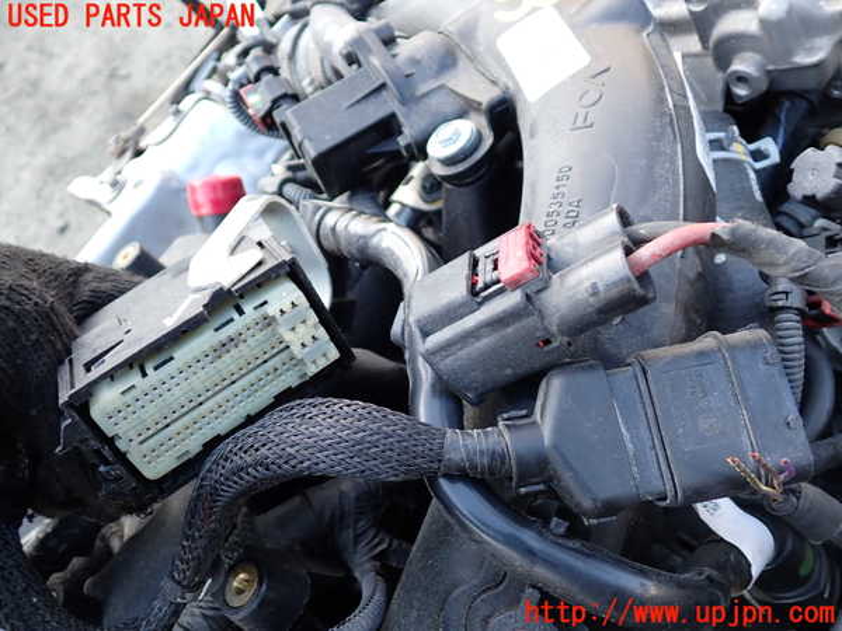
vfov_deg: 46.8
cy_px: 316
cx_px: 421
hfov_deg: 60.0
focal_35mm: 30
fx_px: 730
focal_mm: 5.4
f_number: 2.3
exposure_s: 1/60
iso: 160
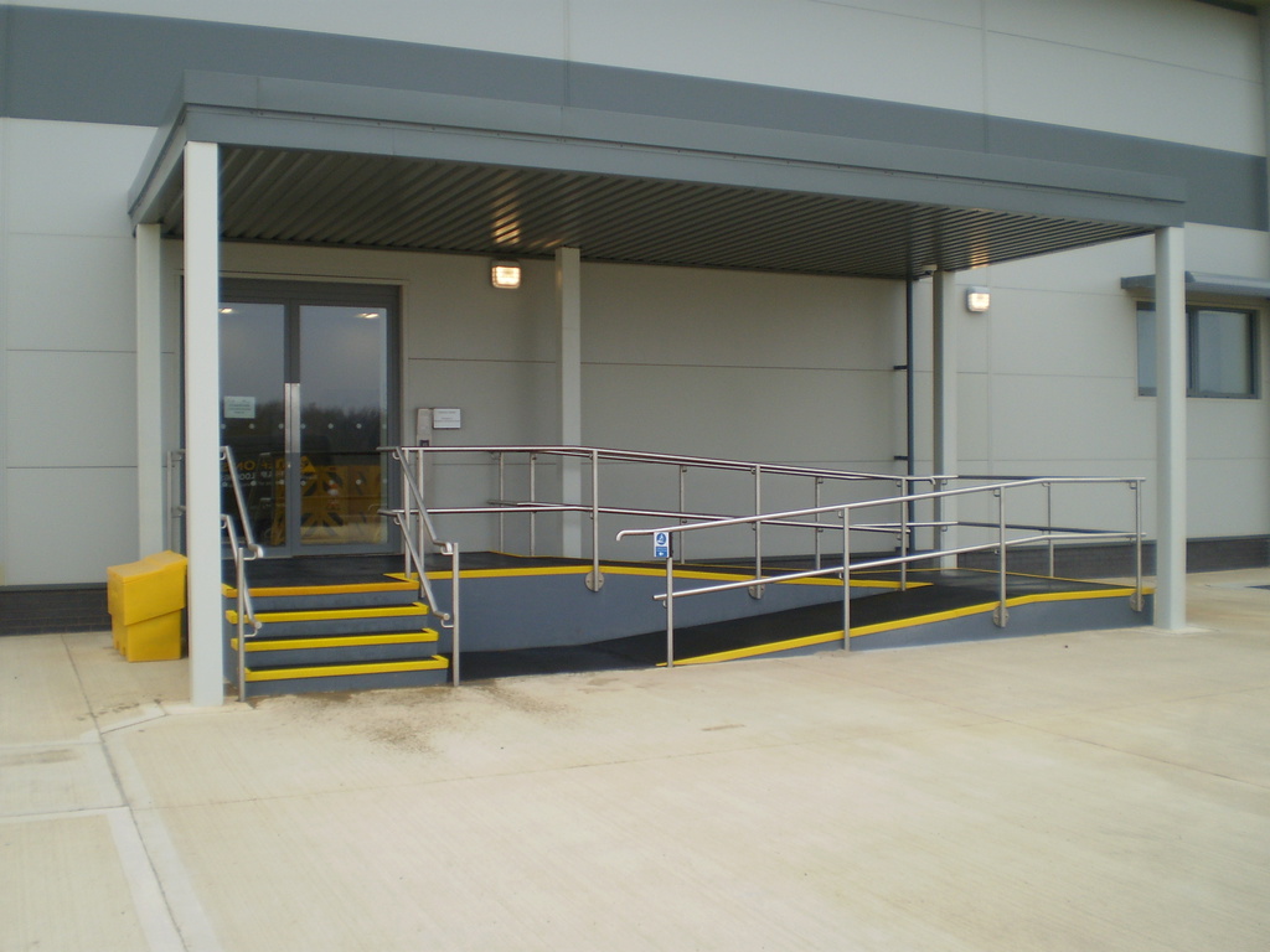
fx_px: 1321
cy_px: 476
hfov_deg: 51.4
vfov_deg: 39.7
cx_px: 635
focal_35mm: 36
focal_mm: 6.3
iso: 64
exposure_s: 1/320
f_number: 3.1
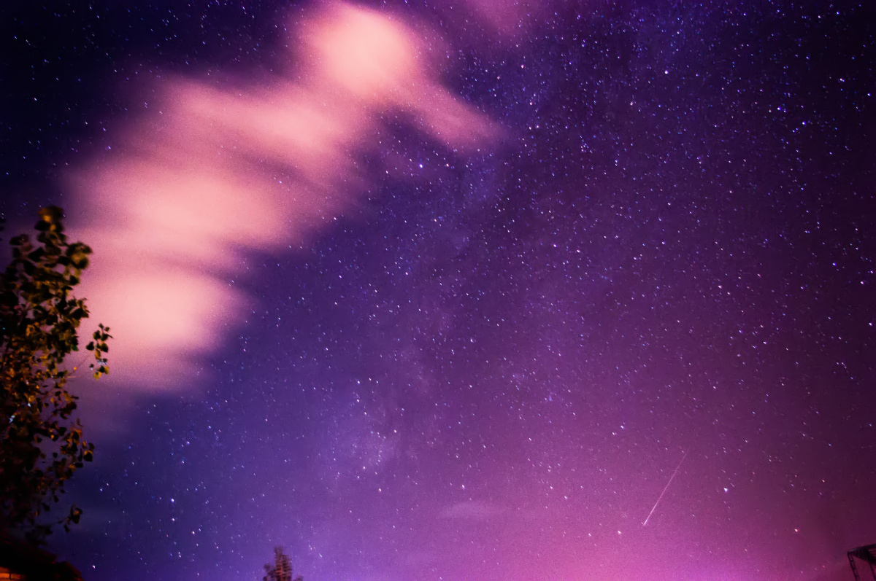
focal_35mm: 30
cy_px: 290
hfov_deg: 62.0
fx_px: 729
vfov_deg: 43.5
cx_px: 438
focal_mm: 20
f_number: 4
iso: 3200
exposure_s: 30
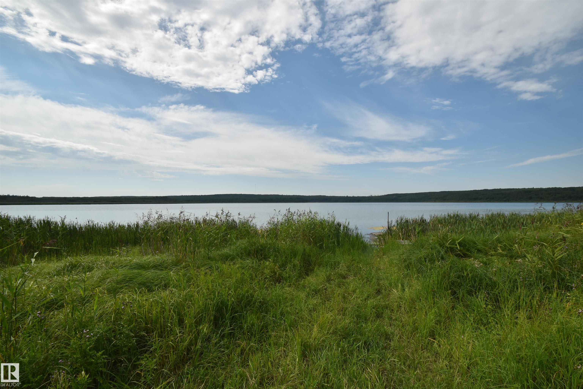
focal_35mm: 15
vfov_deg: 77.3
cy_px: 194
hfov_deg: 100.4
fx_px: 243
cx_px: 292
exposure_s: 1/200
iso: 100
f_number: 13
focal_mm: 10
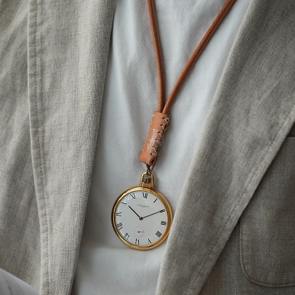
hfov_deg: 11.1
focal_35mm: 158
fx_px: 1523
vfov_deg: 11.1
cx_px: 158
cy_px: 180
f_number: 2.8
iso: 800
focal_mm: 105
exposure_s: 1/250
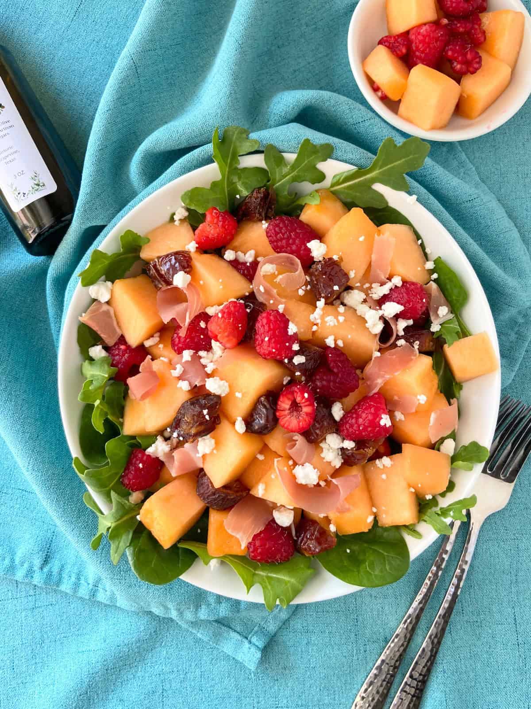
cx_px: 266
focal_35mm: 26
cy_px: 354
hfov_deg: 53.0
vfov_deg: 67.3
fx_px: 532
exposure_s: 1/122
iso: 64
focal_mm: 4.2
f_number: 1.8
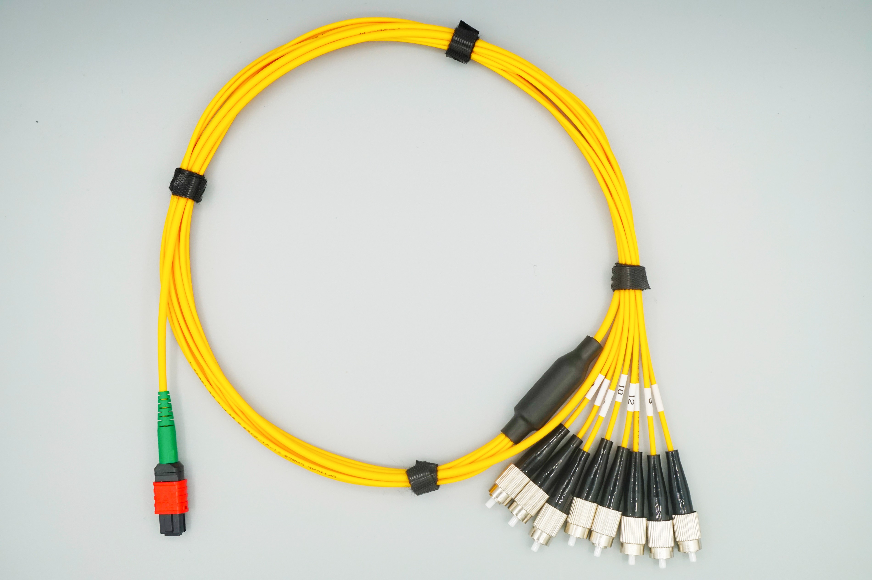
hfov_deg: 43.6
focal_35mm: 45
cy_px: 290
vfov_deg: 29.8
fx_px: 1089
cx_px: 436
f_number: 8
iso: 500
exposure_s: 1/500
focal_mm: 30
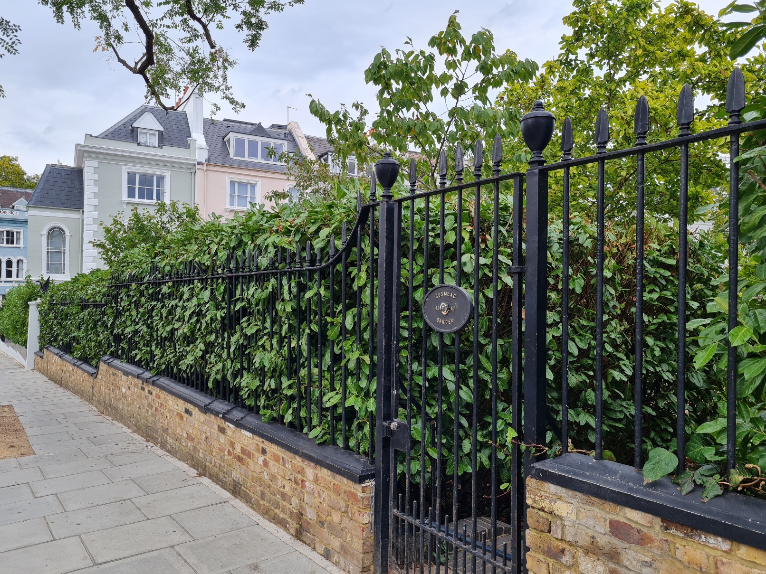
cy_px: 287
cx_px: 383
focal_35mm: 26
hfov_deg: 67.3
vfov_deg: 53.1
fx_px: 575
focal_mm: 5.4
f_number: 1.8
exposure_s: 1/667
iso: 50
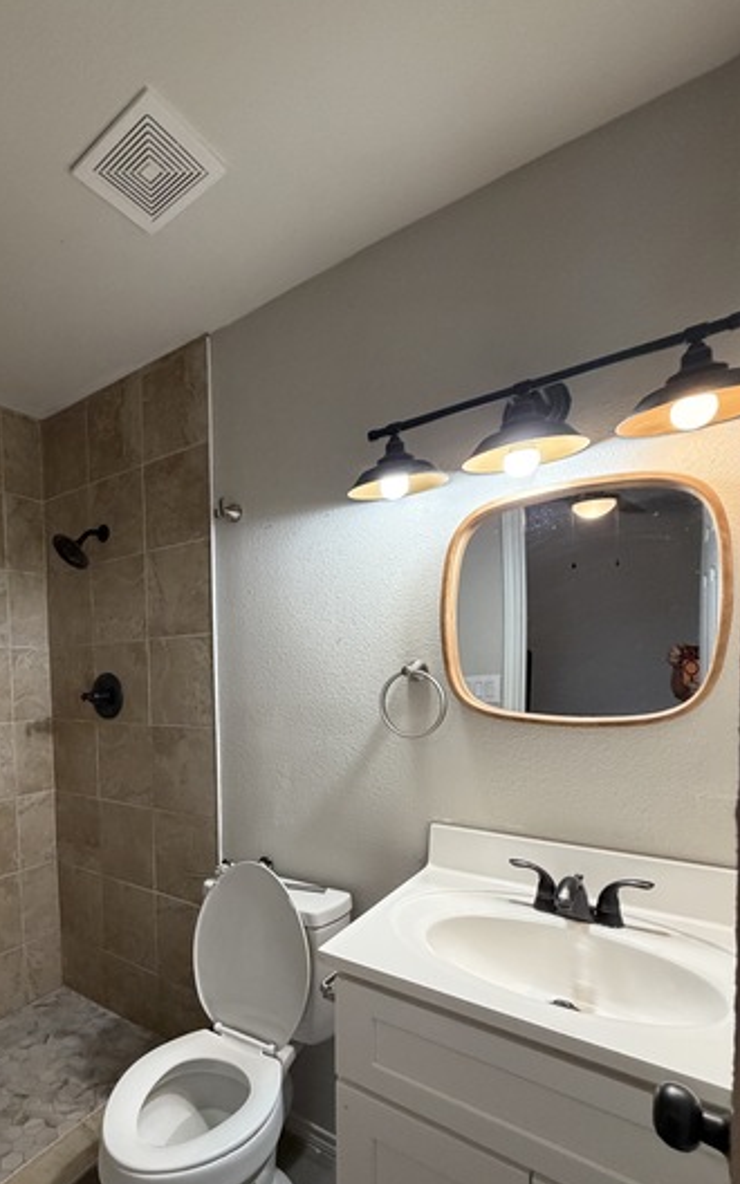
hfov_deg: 62.1
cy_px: 706
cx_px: 204
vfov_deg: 90.0
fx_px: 581
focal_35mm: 18
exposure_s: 1/120
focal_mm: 2.22
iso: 320
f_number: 2.2
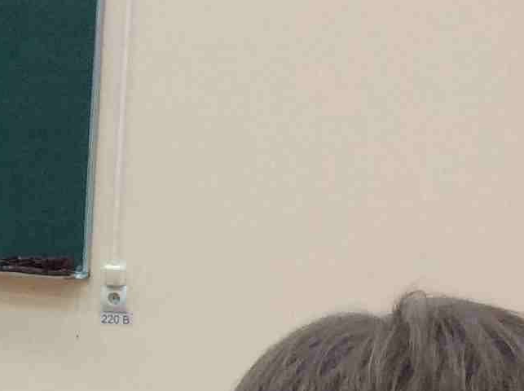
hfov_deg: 13.0
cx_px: -513
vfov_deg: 11.1
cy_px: 292
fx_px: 2010
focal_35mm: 133
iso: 100
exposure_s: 1/24
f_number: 2.4
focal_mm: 3.3
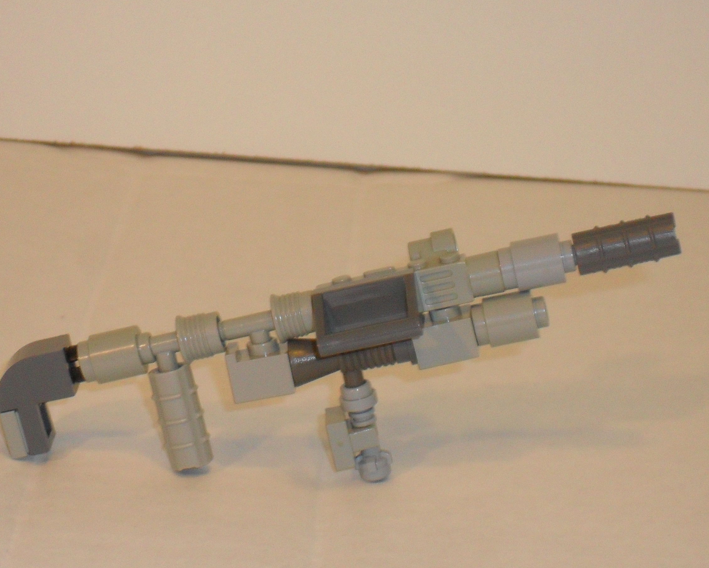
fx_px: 3484
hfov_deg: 11.6
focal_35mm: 166
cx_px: 362
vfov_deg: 9.3
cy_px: 278
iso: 200
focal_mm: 18.9
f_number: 5.8
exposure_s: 1/60
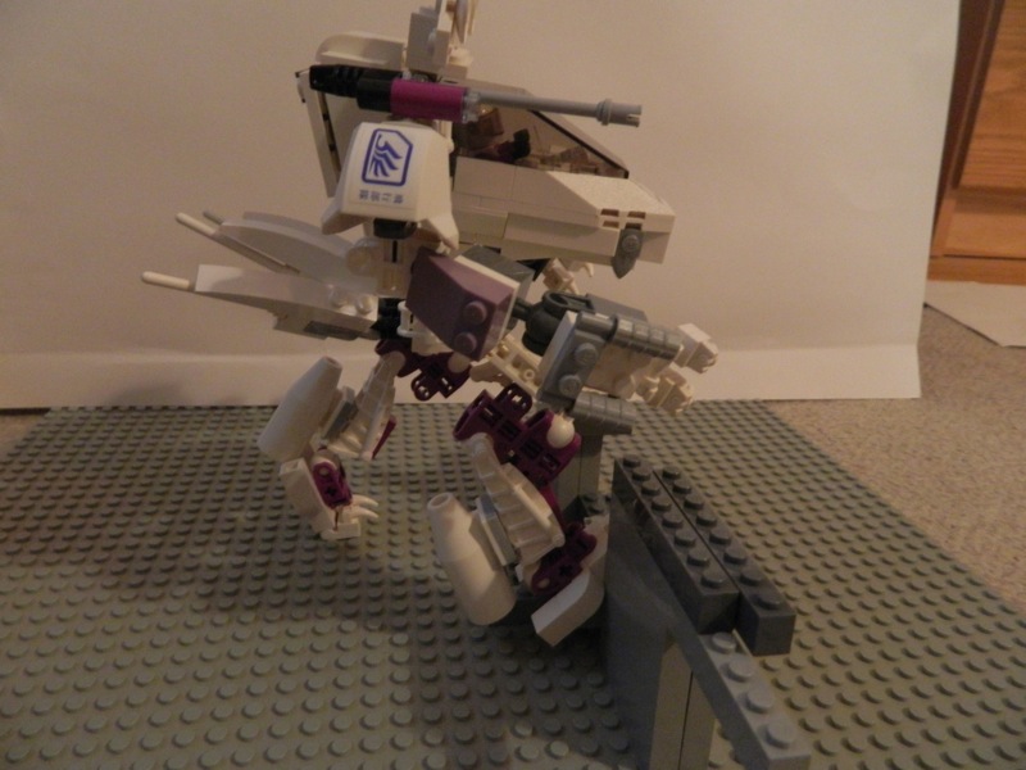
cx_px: 513
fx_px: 741
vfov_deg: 54.9
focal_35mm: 25
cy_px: 385
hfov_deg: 69.4
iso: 400
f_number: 3.1
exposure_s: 1/15
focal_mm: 4.5
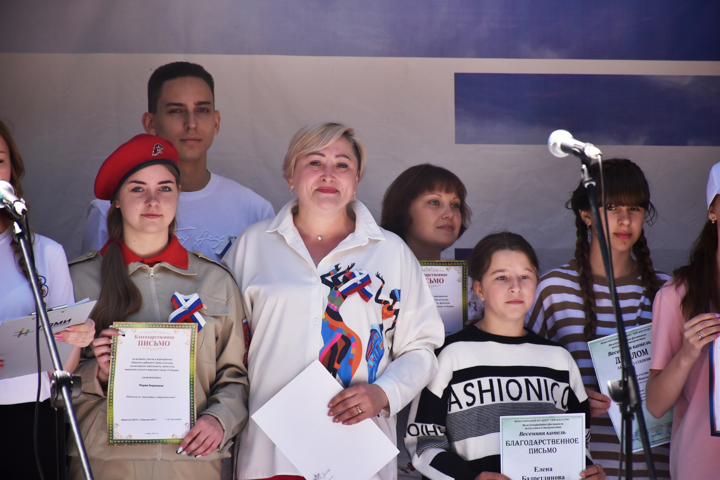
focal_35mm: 210
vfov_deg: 6.5
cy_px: 240
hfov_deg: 9.8
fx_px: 4201
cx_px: 360
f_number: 5.6
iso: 500
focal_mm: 140
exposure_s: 1/1000
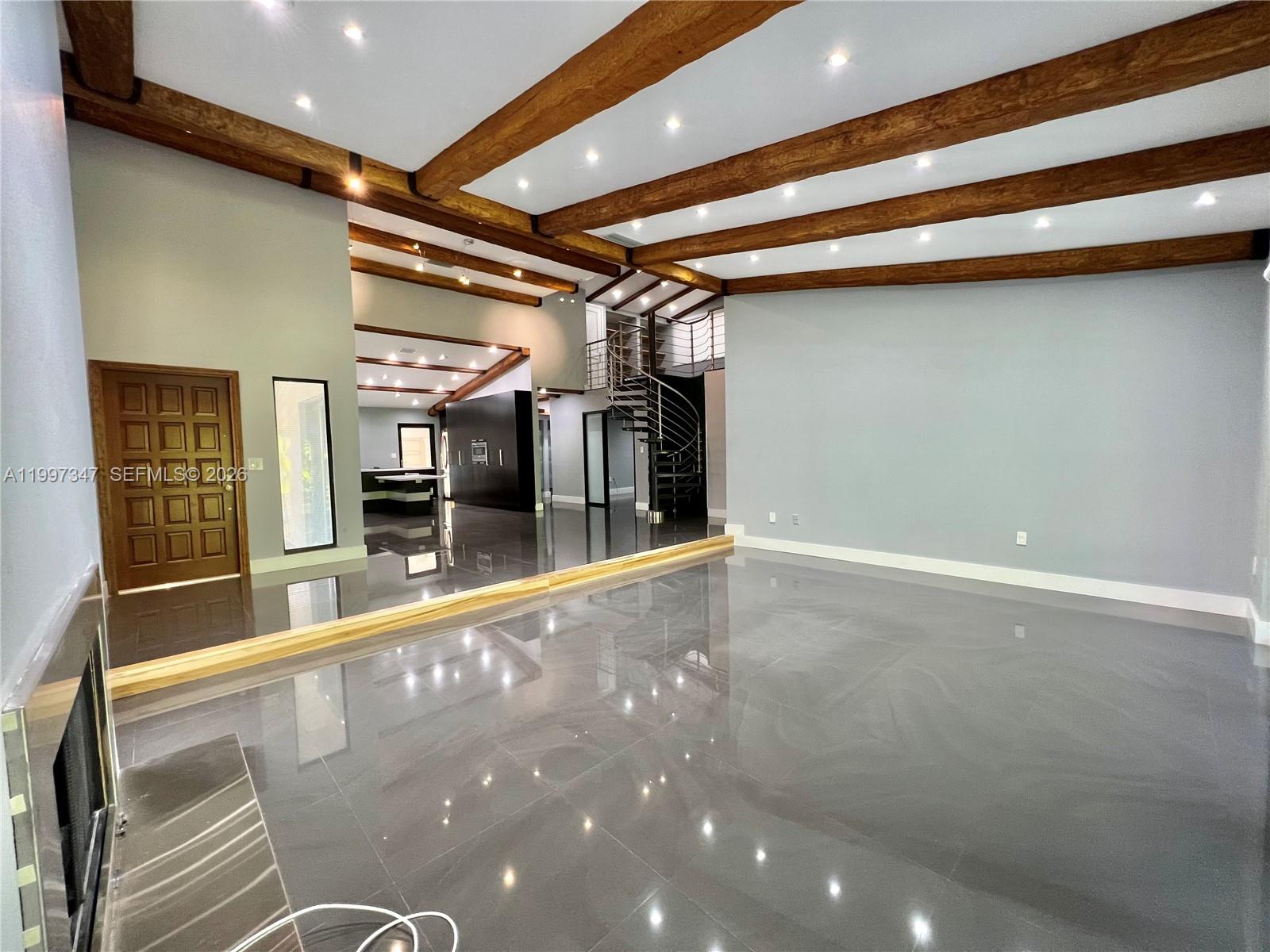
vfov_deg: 89.9
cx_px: 635
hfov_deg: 106.2
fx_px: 477
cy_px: 476
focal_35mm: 13
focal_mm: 1.57
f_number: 1.8
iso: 250
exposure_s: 1/60
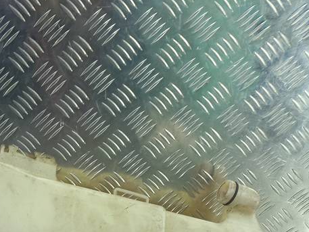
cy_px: 212
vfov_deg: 25.3
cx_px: -11
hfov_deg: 31.4
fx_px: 500
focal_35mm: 56
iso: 64
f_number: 1.8
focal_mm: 4.6
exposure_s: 1/50
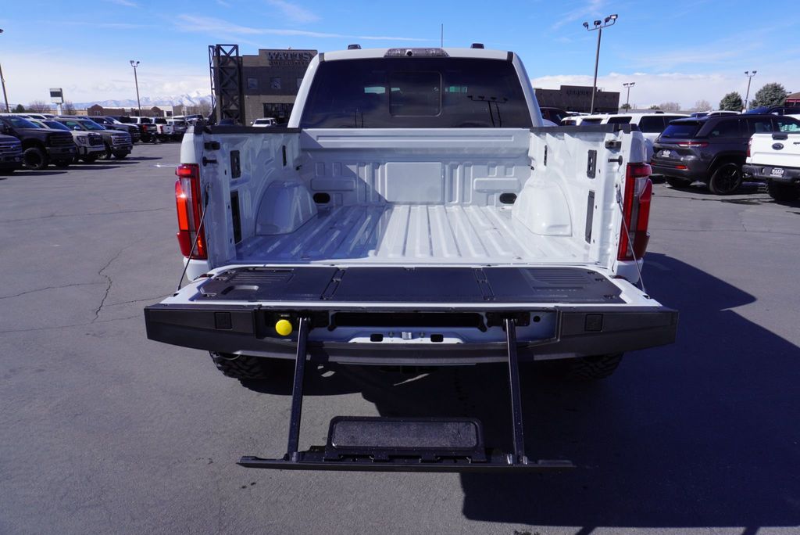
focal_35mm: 24
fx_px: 534
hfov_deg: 73.7
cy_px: 268
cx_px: 400
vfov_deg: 53.2
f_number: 10
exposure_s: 1/160
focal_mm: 16
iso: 100
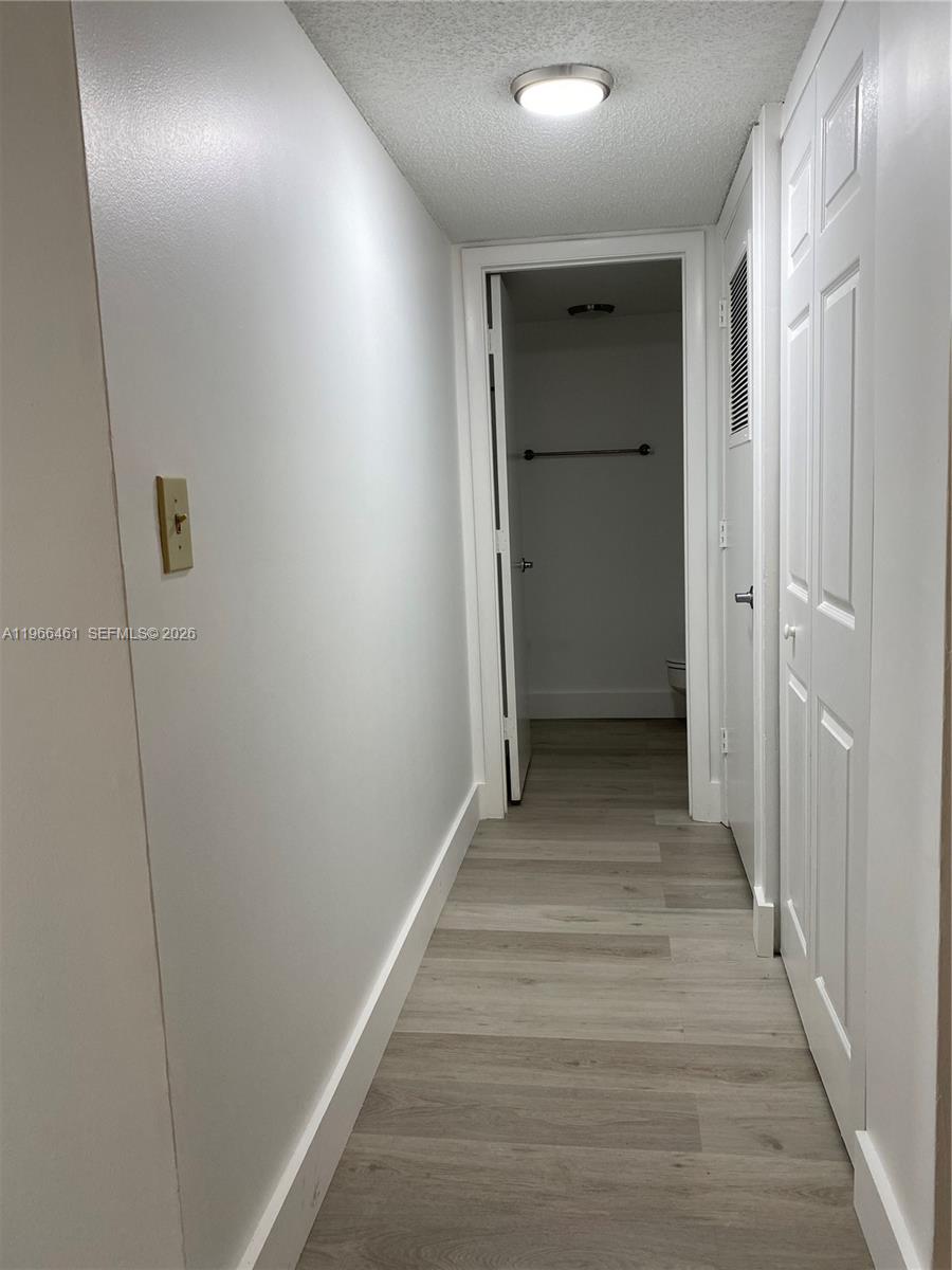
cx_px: 476
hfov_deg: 53.1
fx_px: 953
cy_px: 635
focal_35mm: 26
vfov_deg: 67.3
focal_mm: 4.25
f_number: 1.8
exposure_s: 1/120
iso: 125
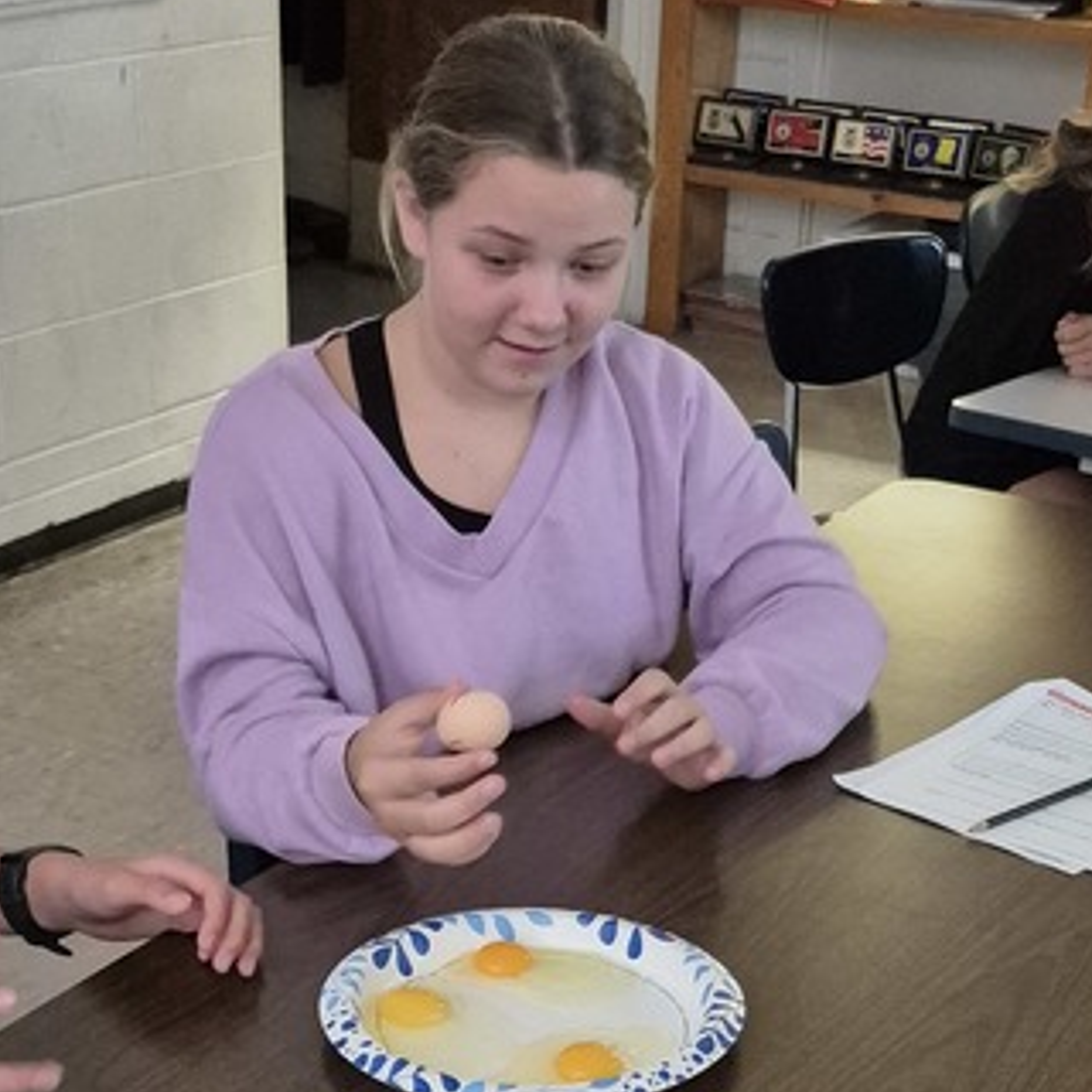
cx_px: 614
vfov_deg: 25.6
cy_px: 990
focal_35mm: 65
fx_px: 2320
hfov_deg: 26.5
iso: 1600
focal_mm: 5.4
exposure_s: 1/60
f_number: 1.8
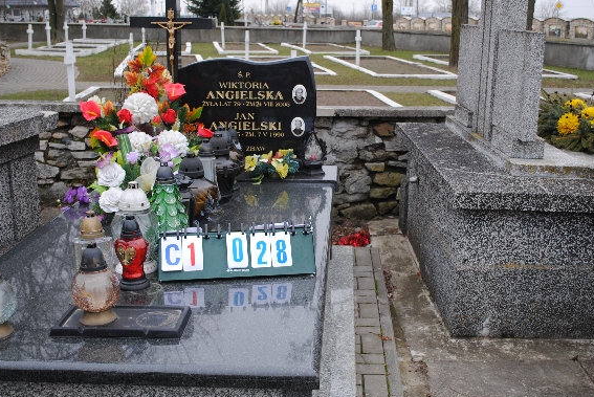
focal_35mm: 44
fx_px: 727
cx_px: 304
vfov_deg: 30.6
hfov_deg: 44.5
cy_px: 198
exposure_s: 1/80
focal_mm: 26
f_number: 4.5
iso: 200
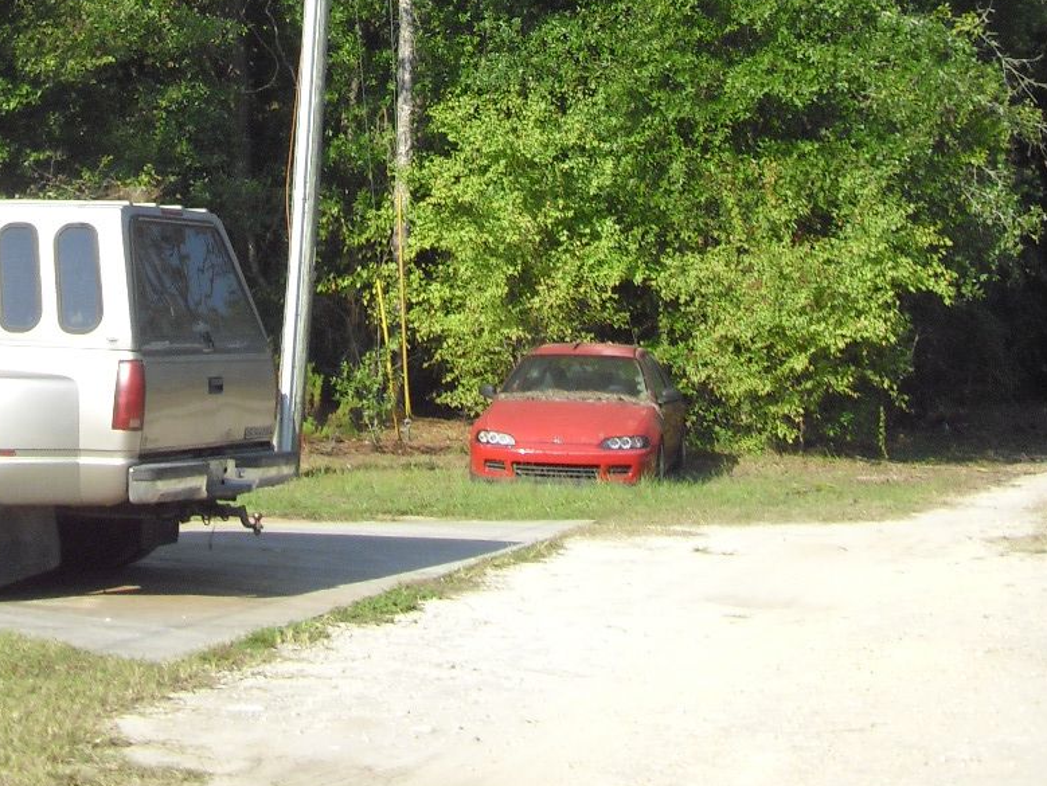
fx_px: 2360
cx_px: 321
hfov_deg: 24.8
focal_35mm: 78
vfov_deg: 17.7
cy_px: -232
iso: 100
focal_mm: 6.2
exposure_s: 1/125
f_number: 8
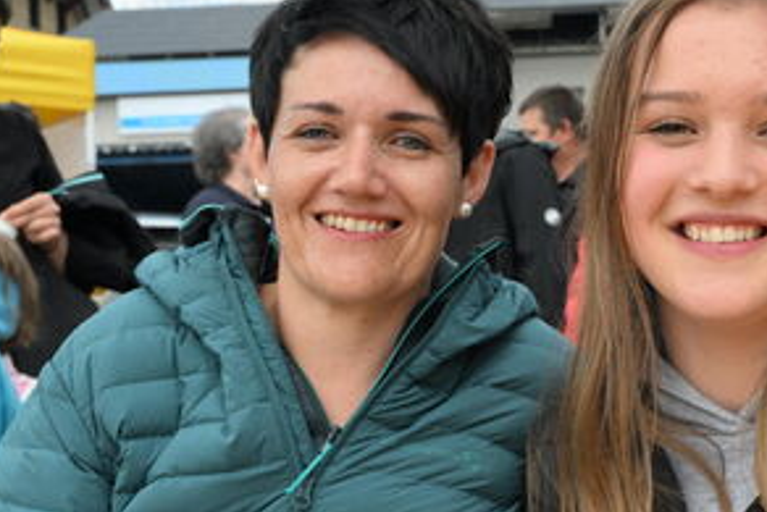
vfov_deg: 18.4
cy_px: 357
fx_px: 1577
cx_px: 573
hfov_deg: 27.0
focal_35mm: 74
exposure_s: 1/640
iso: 800
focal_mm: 40
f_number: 9
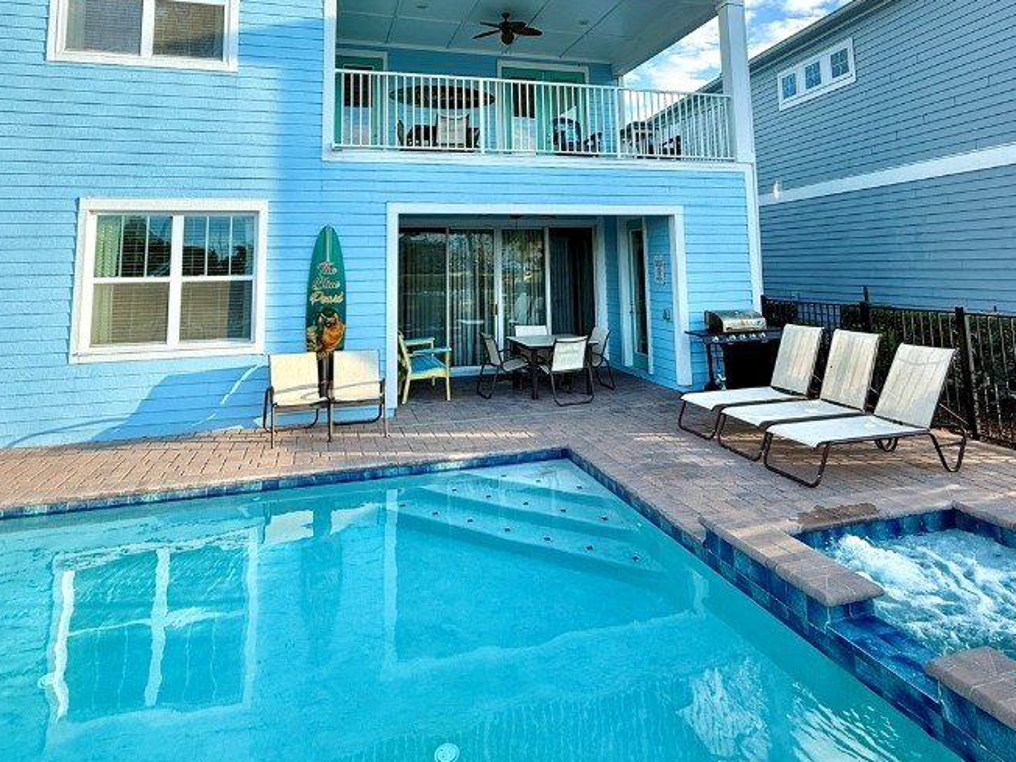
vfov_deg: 57.7
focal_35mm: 22
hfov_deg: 76.4
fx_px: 646
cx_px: 508
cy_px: 184
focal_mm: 2.22
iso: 50
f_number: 2.2
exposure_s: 1/479
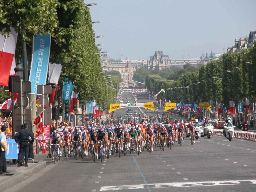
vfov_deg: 5.4
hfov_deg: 7.2
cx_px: 128
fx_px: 2041
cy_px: 96
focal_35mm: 276
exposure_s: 1/327
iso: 100
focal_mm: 71.2
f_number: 5.9
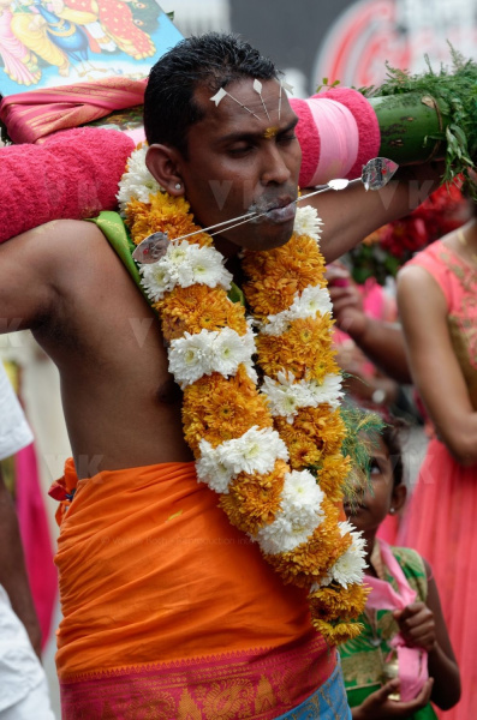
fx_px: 4795
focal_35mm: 240
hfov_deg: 5.7
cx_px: 238
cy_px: 360
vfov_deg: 8.6
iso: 200
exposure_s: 1/400
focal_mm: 160
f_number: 6.3
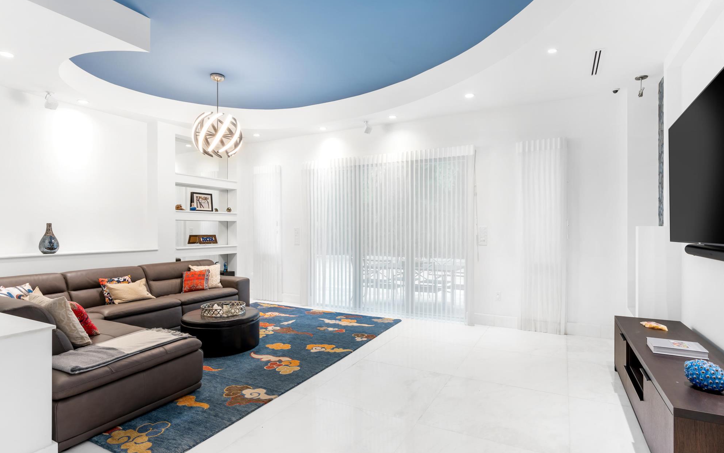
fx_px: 375
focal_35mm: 19
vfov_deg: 62.2
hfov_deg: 88.0
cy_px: 233
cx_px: 363
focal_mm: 18
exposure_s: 1/8
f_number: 9
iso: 100
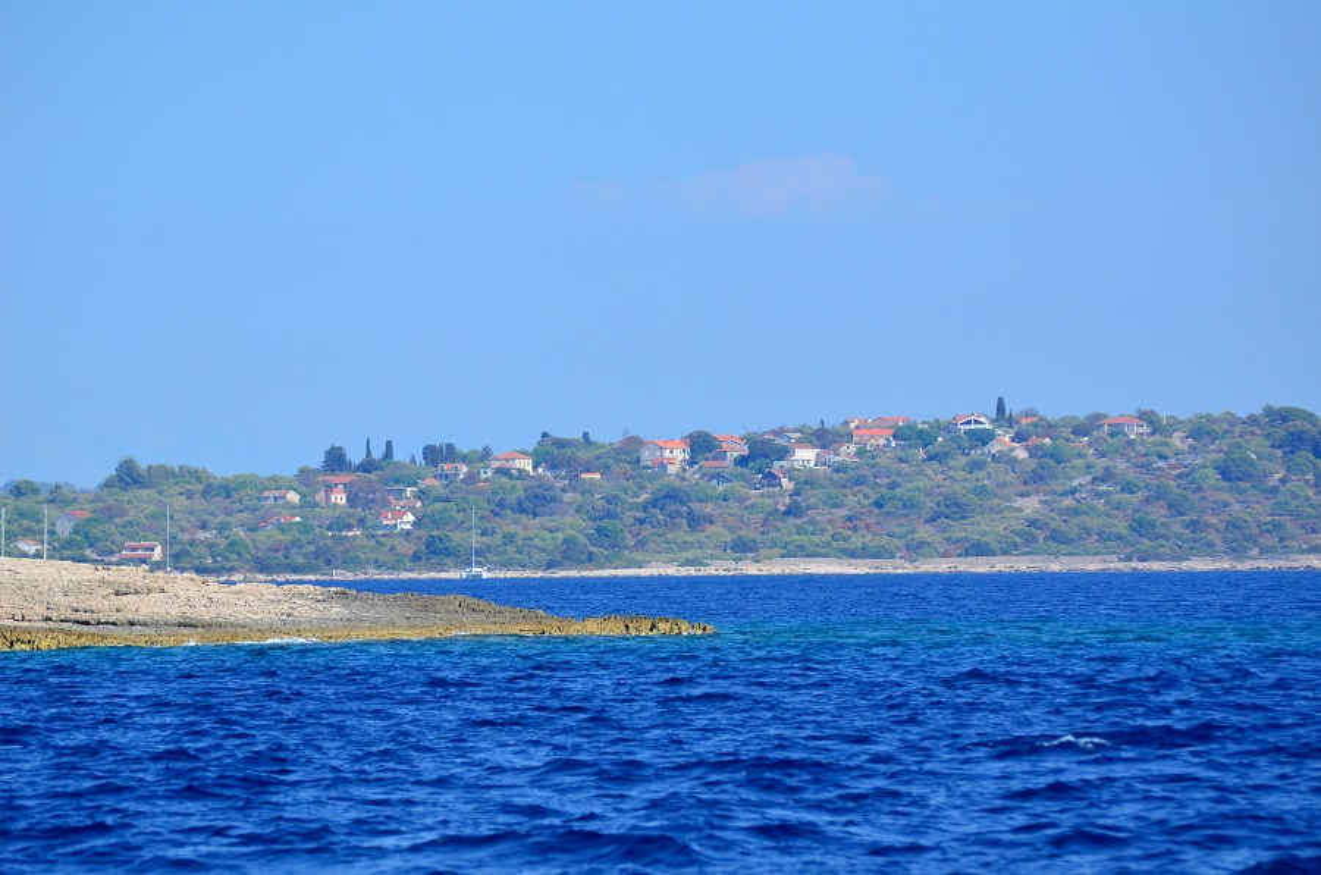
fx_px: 9886
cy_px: 438
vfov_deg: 5.1
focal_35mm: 270
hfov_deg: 7.6
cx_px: 660
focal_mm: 180
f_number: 5
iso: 640
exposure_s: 1/4000
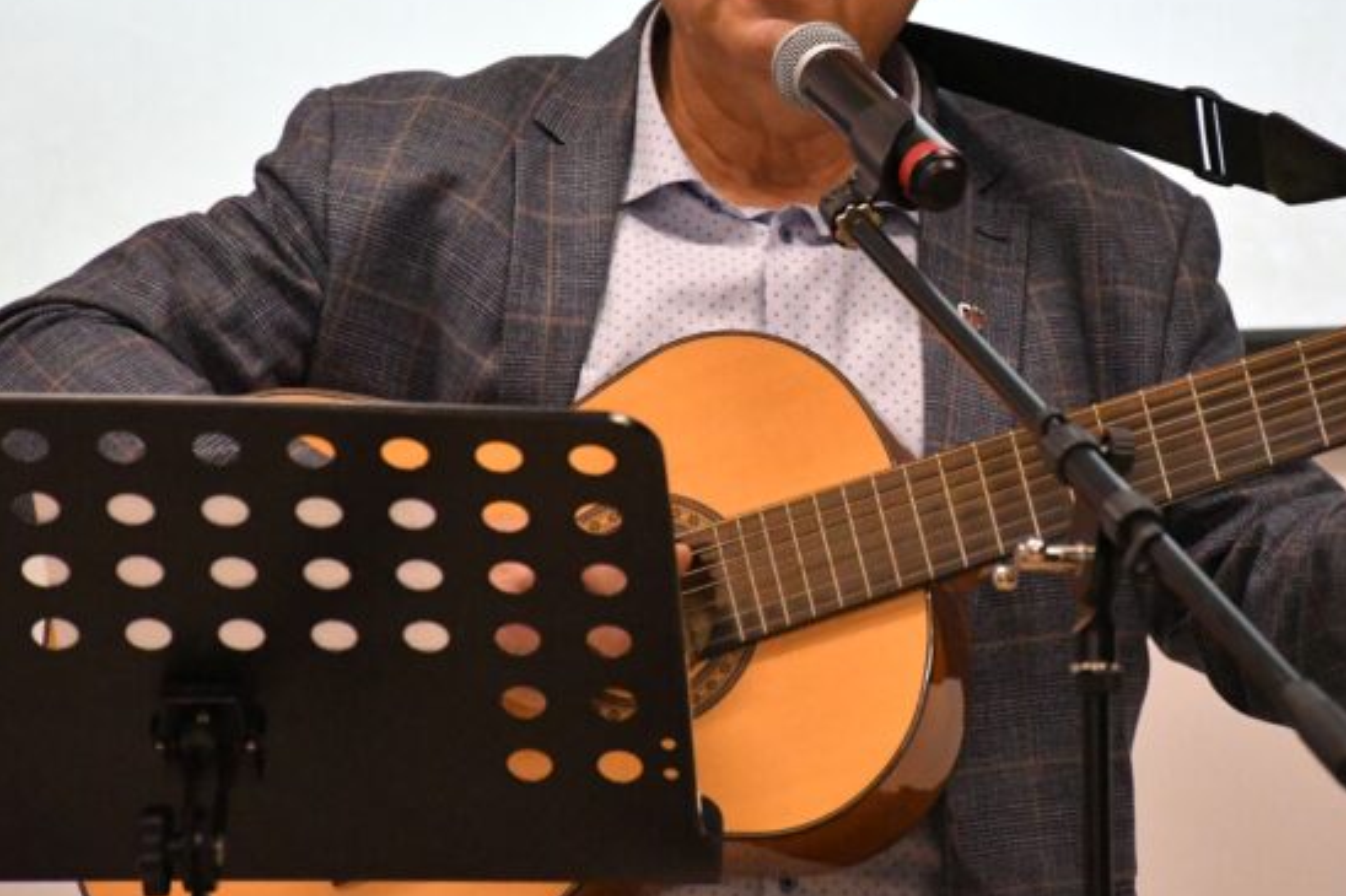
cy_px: 264
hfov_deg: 8.1
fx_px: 9493
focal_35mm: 254
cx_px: 860
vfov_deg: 5.4
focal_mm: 116
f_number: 5.6
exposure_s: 1/500
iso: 10000
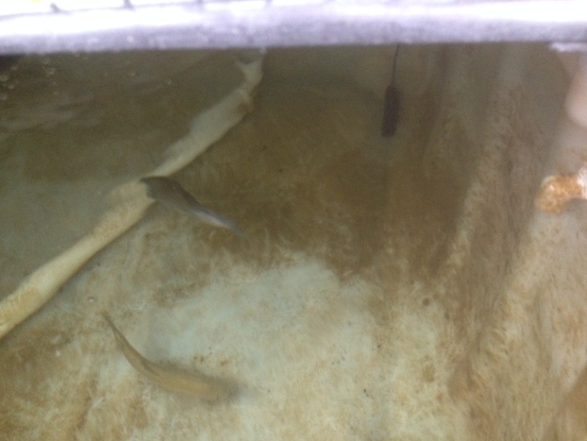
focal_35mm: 36
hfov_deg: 51.3
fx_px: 611
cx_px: 300
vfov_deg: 39.7
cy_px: 220
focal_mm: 4.28
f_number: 2.4
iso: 320
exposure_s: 1/20
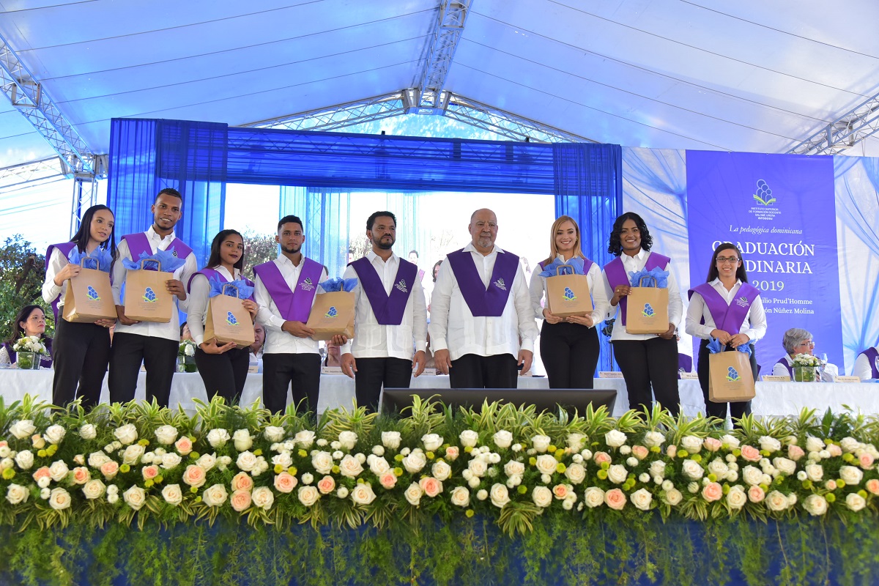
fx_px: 977
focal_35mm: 40
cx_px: 440
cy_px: 293
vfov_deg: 33.4
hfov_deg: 48.5
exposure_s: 1/80
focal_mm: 40
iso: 1000
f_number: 5
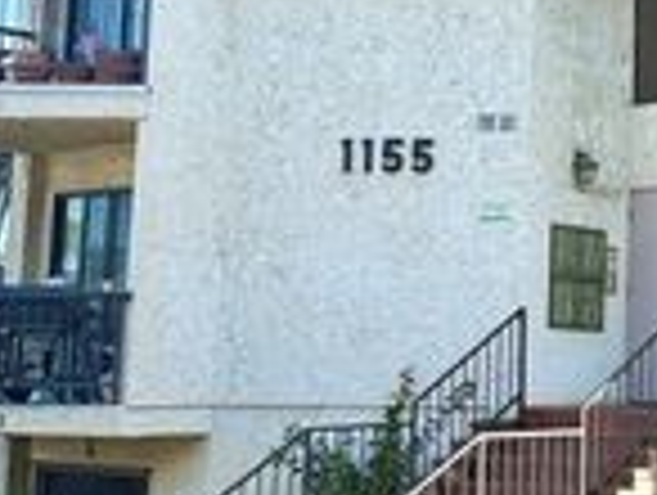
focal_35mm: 82
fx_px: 1559
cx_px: 652
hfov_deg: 22.9
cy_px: 137
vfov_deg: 18.0
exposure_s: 1/2299
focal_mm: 6.76
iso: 80
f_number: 1.78
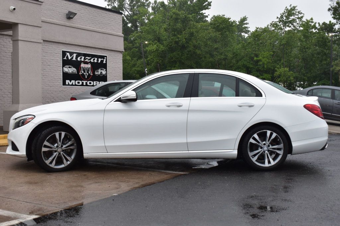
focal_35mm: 48
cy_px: 113
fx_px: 453
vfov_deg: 28.1
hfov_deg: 41.1
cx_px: 170
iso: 400
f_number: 9
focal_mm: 32
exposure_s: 1/100
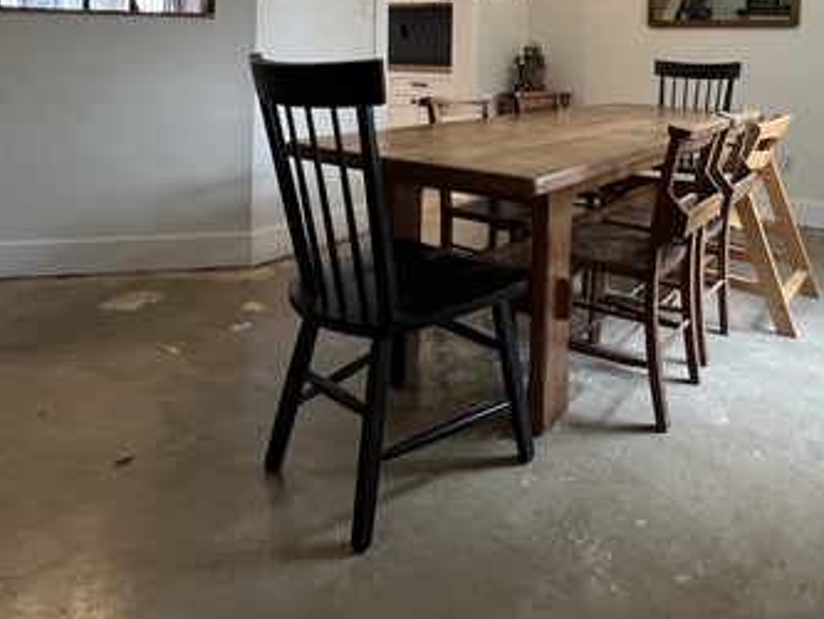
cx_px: 552
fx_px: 595
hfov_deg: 67.4
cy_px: 64
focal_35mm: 25
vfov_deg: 49.1
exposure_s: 1/60
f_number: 1.8
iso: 200
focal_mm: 1.57
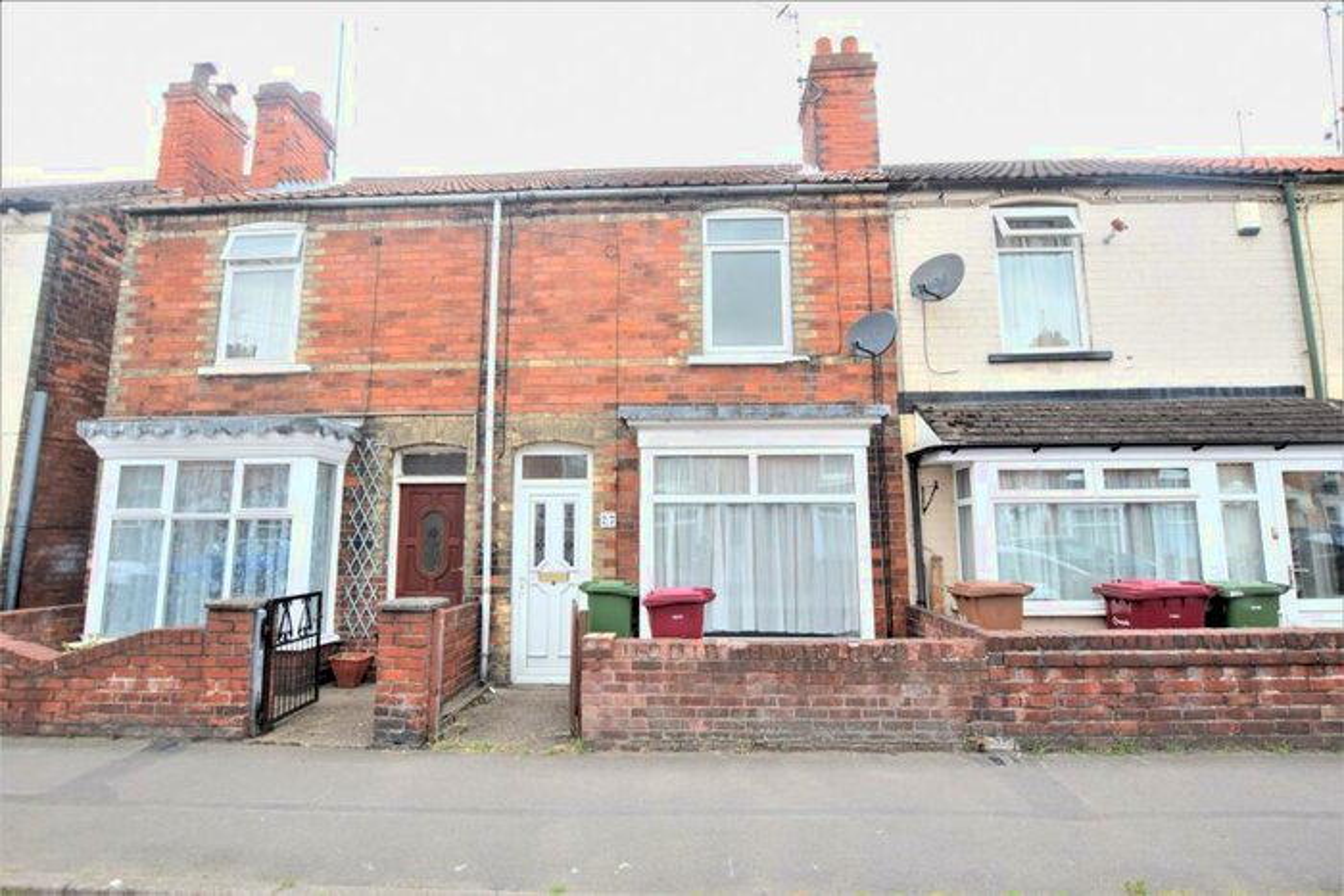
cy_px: 448
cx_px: 672
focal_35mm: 17
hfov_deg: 92.4
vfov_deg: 69.7
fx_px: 644
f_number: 5
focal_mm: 11.5
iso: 400
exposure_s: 1/100
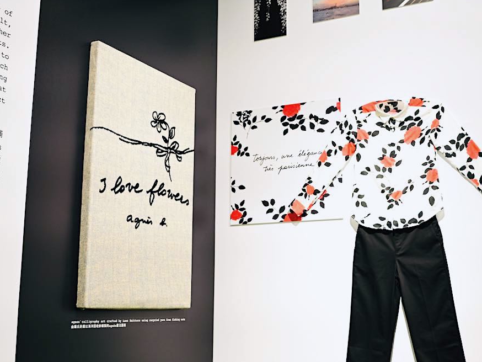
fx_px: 613
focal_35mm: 44
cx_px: 265
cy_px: 179
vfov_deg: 32.9
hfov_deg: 42.9
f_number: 4
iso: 1000
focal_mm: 40
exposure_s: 1/60
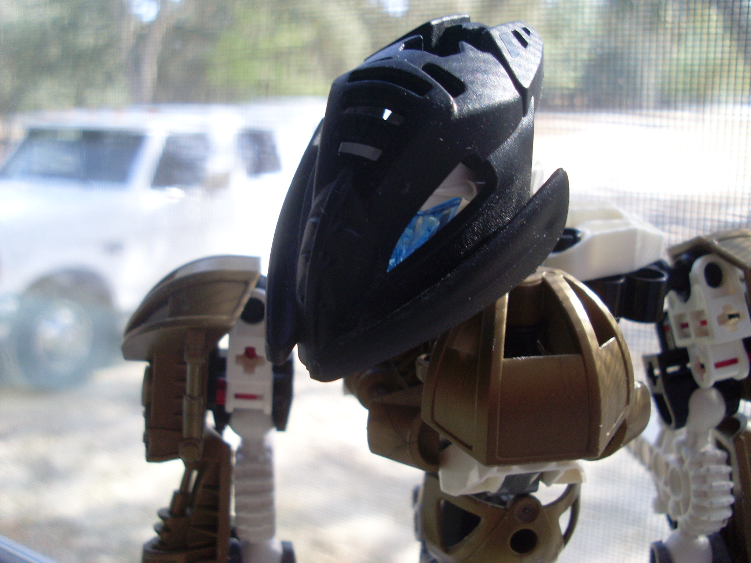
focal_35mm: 38
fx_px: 824
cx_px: 376
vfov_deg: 37.7
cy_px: 282
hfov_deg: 49.0
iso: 80
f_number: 3
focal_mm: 6.3
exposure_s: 1/90
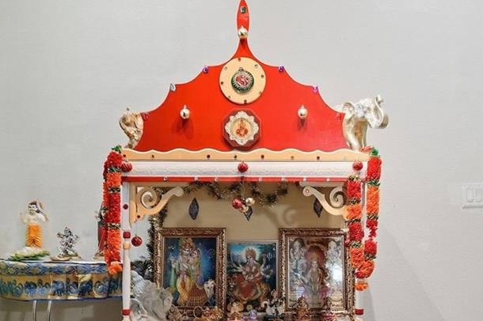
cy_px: 208
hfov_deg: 45.0
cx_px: 278
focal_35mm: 43
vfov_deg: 30.8
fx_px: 581
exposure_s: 1/60
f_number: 8
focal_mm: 16.5
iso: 400
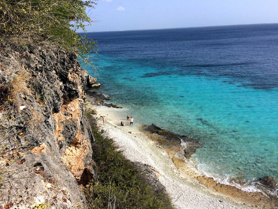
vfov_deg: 46.8
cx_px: 139
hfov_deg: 60.0
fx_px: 241
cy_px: 104
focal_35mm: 30
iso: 40
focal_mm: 4.12
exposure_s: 1/2415
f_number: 2.2
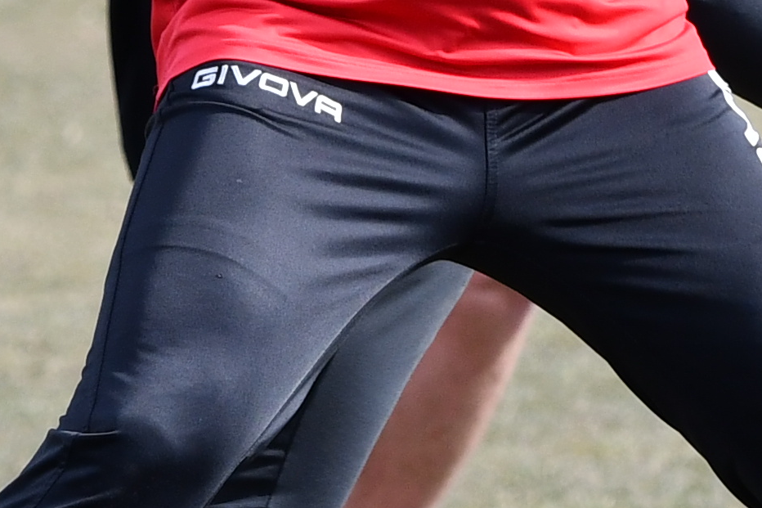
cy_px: -33
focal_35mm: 1165
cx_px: 272
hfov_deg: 1.8
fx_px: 24653
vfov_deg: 1.2
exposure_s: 1/1250
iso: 400
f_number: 5
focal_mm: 130
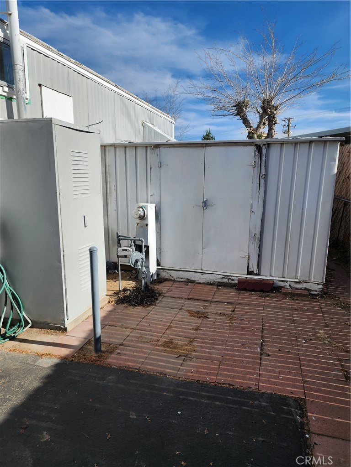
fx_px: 311
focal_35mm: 23
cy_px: 234
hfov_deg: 58.9
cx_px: 176
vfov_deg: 73.9
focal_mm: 6.4
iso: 12
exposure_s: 1/1099
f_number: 1.8
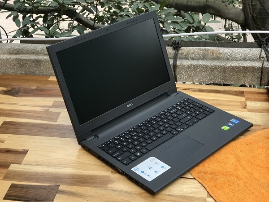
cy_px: 101
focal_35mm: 57
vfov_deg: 25.7
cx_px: 134
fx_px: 443
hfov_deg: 33.8
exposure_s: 1/145
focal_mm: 6.6
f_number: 2.8
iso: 20
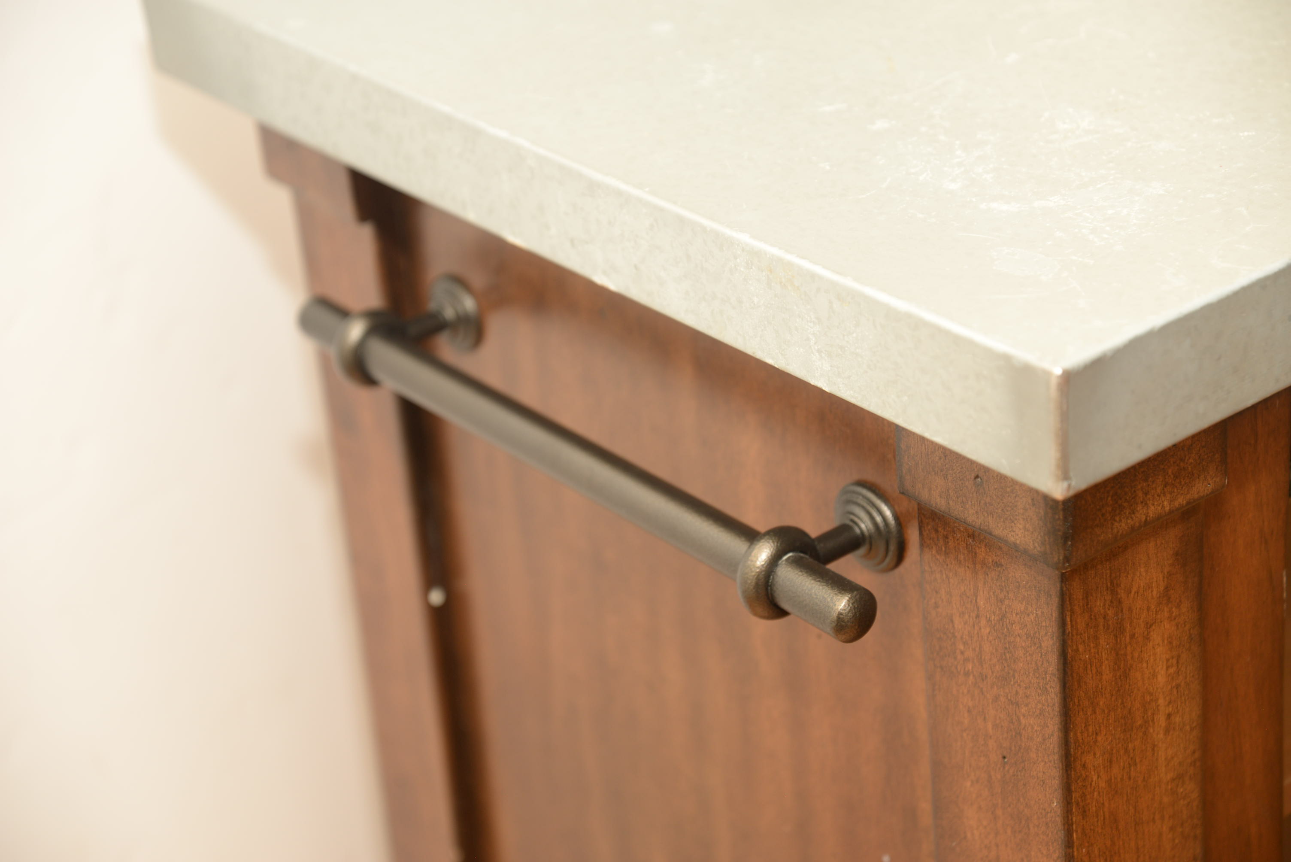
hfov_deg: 23.9
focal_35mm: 85
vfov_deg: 16.1
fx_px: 3049
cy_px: 431
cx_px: 646
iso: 400
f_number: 4.5
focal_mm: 85
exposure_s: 1/125
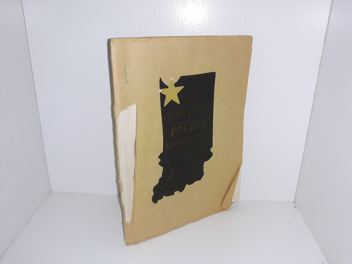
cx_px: 176
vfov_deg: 49.7
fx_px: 285
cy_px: 132
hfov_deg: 63.4
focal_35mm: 28
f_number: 1.7
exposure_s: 1/207
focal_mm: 3.7
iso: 40
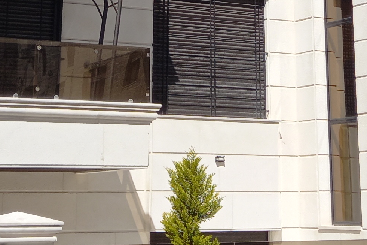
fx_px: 1081
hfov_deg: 19.3
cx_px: 208
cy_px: -118
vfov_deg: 12.3
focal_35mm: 106
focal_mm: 4.6
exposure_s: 1/1133
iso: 25
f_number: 2
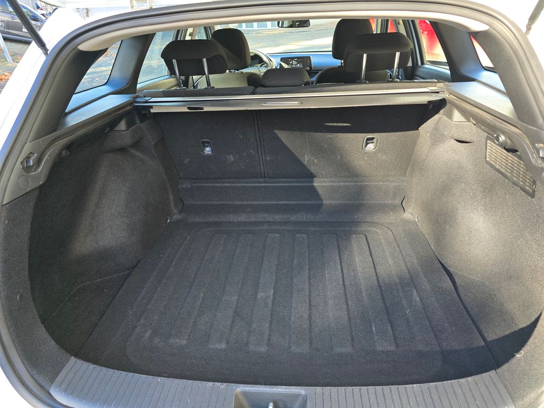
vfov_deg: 58.9
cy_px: 204
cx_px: 272
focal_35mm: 23
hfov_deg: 73.9
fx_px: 361
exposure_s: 1/180
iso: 125
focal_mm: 6.3
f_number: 1.7
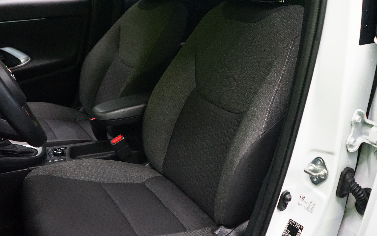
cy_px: 127
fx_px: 360
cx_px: 161
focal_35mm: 35
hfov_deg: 55.1
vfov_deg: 36.3
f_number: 3.5
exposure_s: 1/100
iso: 6400
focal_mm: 28
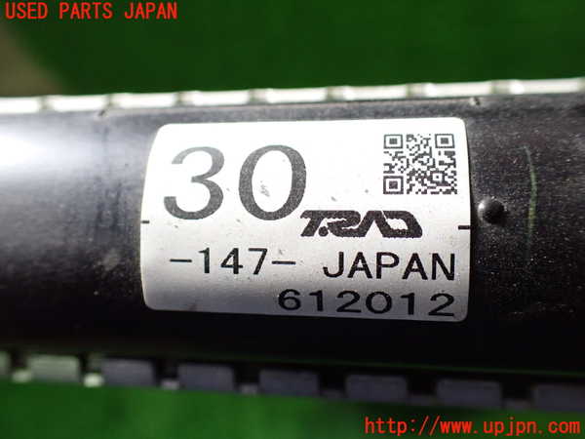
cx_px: 292
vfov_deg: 46.8
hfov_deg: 60.0
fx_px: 507
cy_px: 220
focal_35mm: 30
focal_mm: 5.4
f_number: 2.3
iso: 800
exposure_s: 1/125
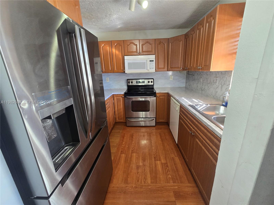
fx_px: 103
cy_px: 102
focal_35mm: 13
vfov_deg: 89.9
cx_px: 137
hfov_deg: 106.2
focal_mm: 2.2
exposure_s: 1/60
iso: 250
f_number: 2.2
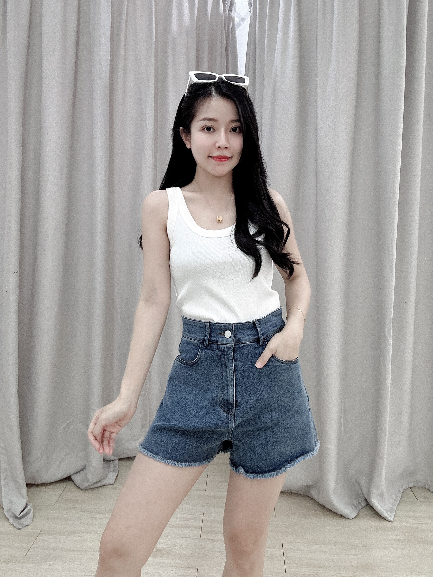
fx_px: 384
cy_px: 288
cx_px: 216
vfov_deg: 73.9
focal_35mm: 23
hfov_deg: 58.9
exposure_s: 1/50
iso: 80
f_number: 1.9
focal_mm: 2.69
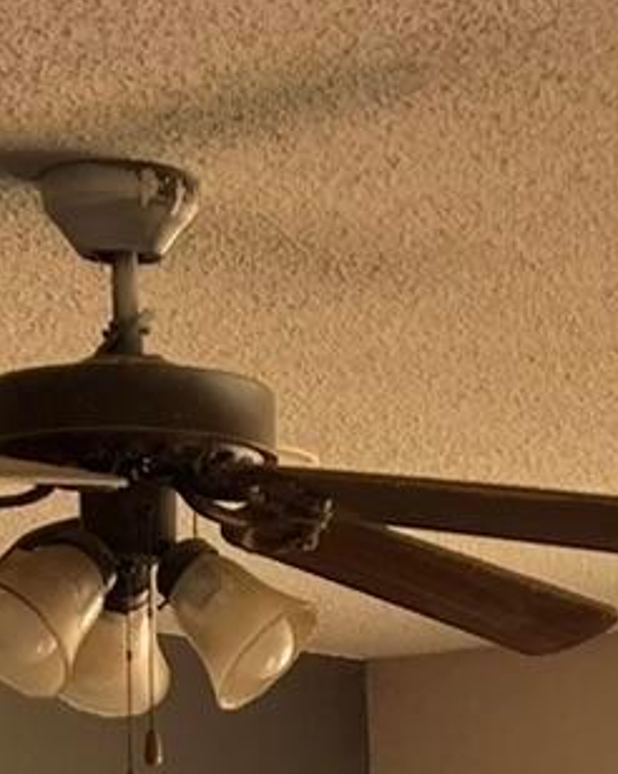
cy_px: 1598
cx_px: 560
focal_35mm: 169
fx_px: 3868
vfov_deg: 10.4
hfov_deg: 9.1
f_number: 1.5
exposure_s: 1/233
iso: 40
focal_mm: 5.7
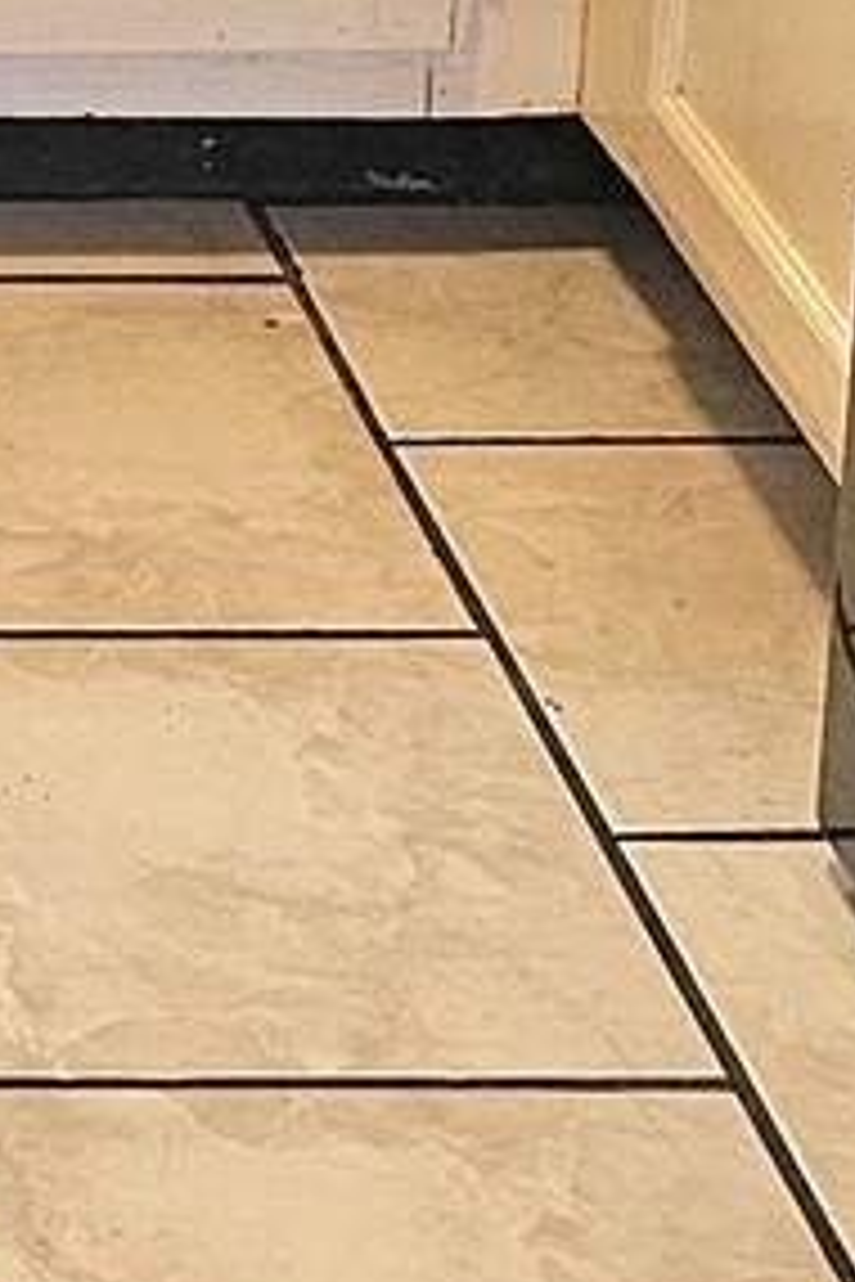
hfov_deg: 7.5
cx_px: -1066
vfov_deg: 11.1
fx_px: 6127
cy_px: -1098
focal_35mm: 172
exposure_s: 1/120
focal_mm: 6.3
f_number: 1.7
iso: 400
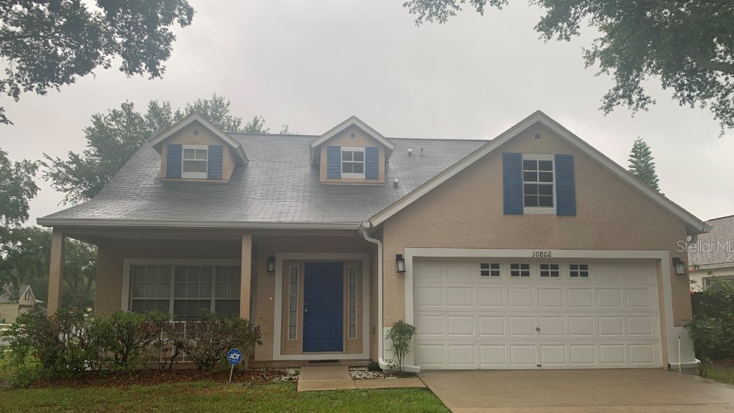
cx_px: 370
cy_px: 246
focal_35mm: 29
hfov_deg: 66.1
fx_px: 565
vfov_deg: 40.0
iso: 32
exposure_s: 1/122
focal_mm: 4.25
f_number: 1.8
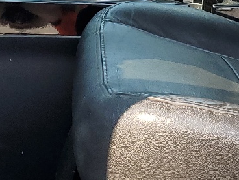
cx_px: 139
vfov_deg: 12.8
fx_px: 780
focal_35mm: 113
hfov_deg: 17.4
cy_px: -41
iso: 50
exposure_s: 1/667
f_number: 1.5
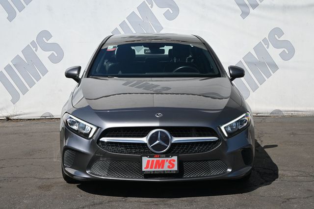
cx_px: 157
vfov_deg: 22.1
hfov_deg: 32.6
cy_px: 104
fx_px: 536
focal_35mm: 62
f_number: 6.3
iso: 100
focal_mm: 41
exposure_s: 1/320
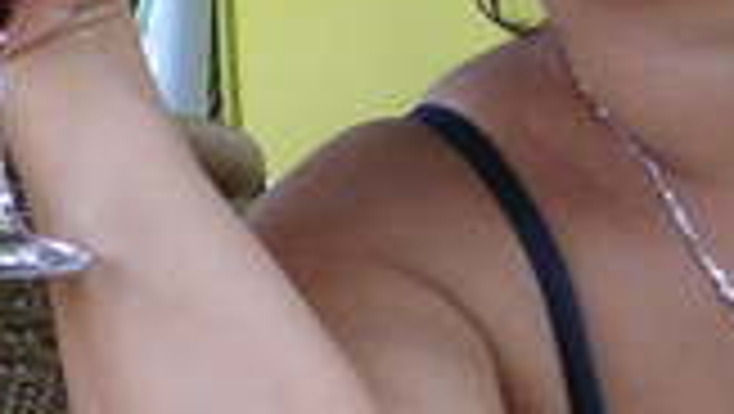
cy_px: 72
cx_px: -293
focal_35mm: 198
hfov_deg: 10.6
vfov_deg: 6.1
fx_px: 3857
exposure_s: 1/45
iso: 64
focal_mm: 6.1
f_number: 2.8
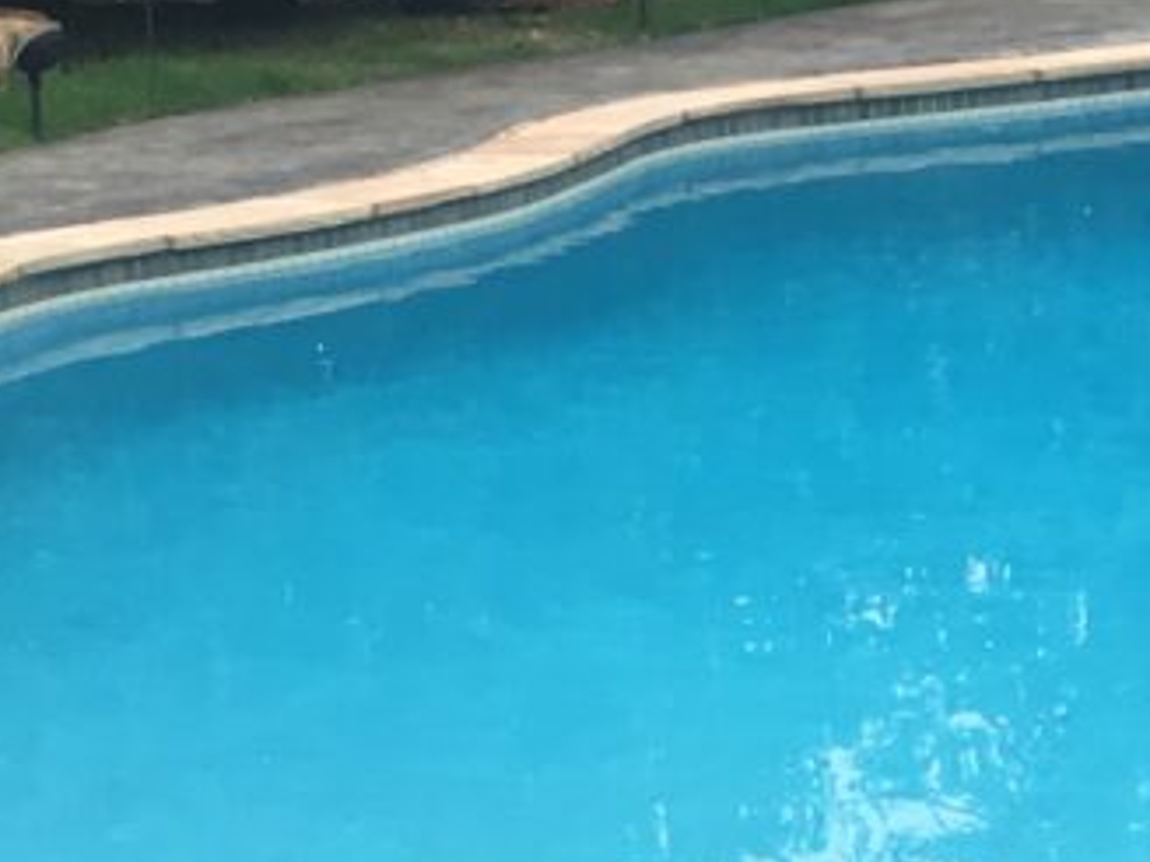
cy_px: 1717
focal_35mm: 136
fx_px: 4518
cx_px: 898
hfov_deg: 14.4
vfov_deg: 10.1
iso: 25
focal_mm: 4.15
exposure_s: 1/120
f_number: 2.2
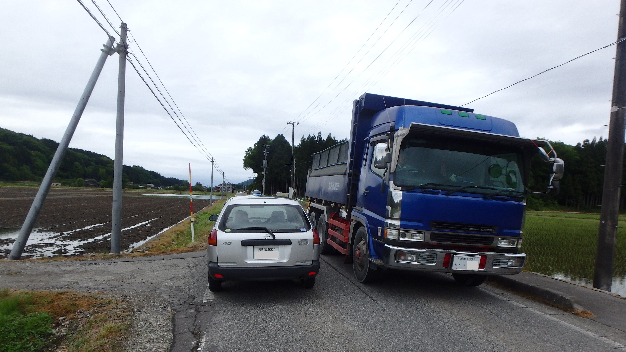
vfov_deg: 48.7
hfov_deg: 78.7
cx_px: 315
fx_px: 382
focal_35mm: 23
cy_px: 235
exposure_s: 1/500
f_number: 6
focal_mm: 3.7
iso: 125
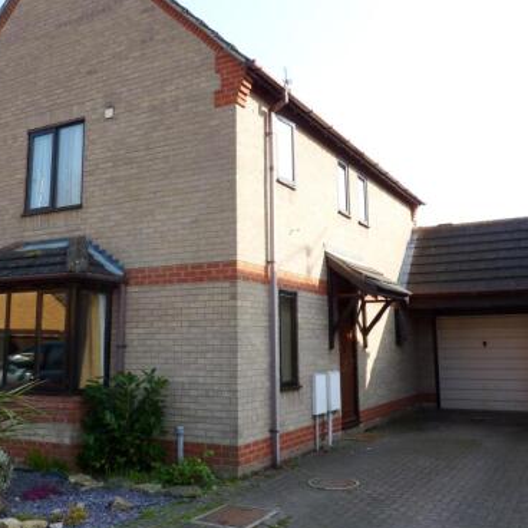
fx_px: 604
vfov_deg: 47.2
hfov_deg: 47.1
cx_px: 235
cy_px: 242
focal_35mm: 35
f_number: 4
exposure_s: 1/250
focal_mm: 4.1
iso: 80
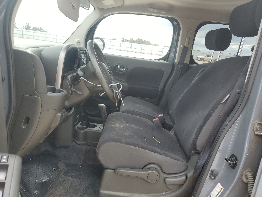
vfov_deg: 53.1
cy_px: 98
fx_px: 197
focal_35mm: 26
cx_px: 131
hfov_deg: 67.3
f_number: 1.5
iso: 50
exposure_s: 1/526
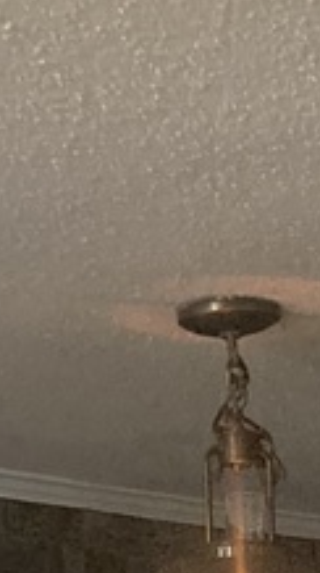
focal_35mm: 129
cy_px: 1146
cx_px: 359
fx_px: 1953
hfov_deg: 9.3
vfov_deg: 14.0
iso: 800
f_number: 1.8
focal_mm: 3.99
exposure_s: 1/15
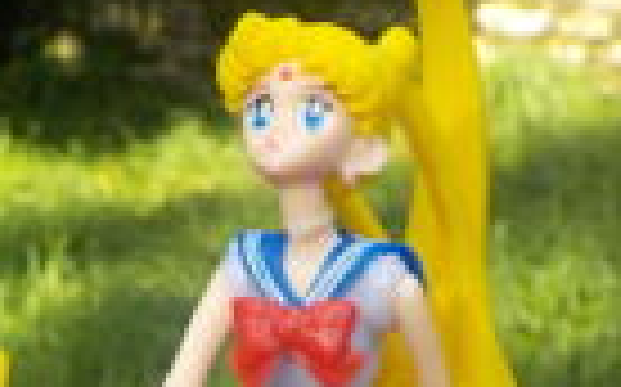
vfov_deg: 11.5
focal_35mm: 111
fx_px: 1877
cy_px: 495
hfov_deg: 18.8
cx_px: 351
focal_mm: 4.1
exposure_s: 1/250
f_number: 3.3
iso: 125
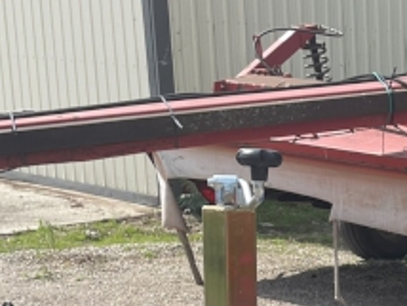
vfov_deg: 14.8
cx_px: 675
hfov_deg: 17.4
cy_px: 369
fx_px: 1142
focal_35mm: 97
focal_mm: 4.2
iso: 32
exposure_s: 1/2053
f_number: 1.6
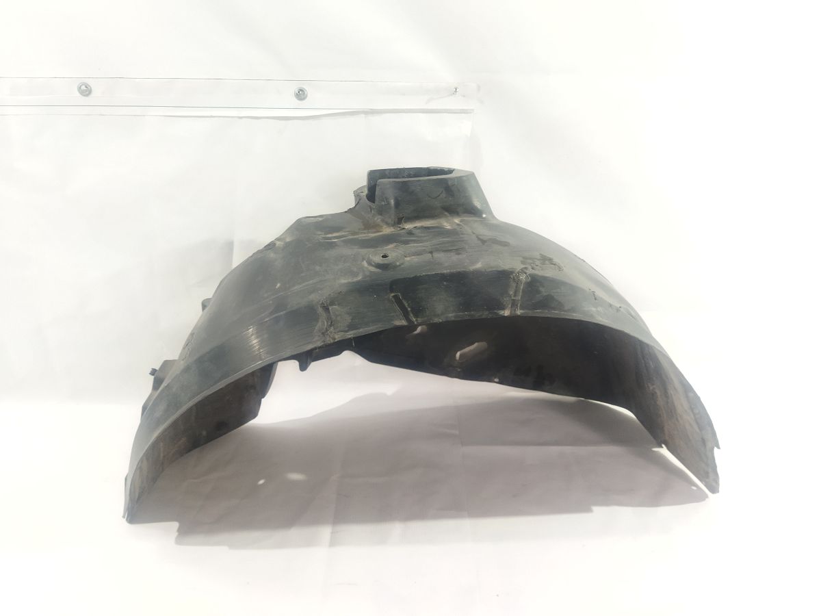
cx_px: 410
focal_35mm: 27
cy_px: 308
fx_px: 640
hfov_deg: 65.3
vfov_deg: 51.4
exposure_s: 1/33
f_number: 1.79
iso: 353
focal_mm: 4.71
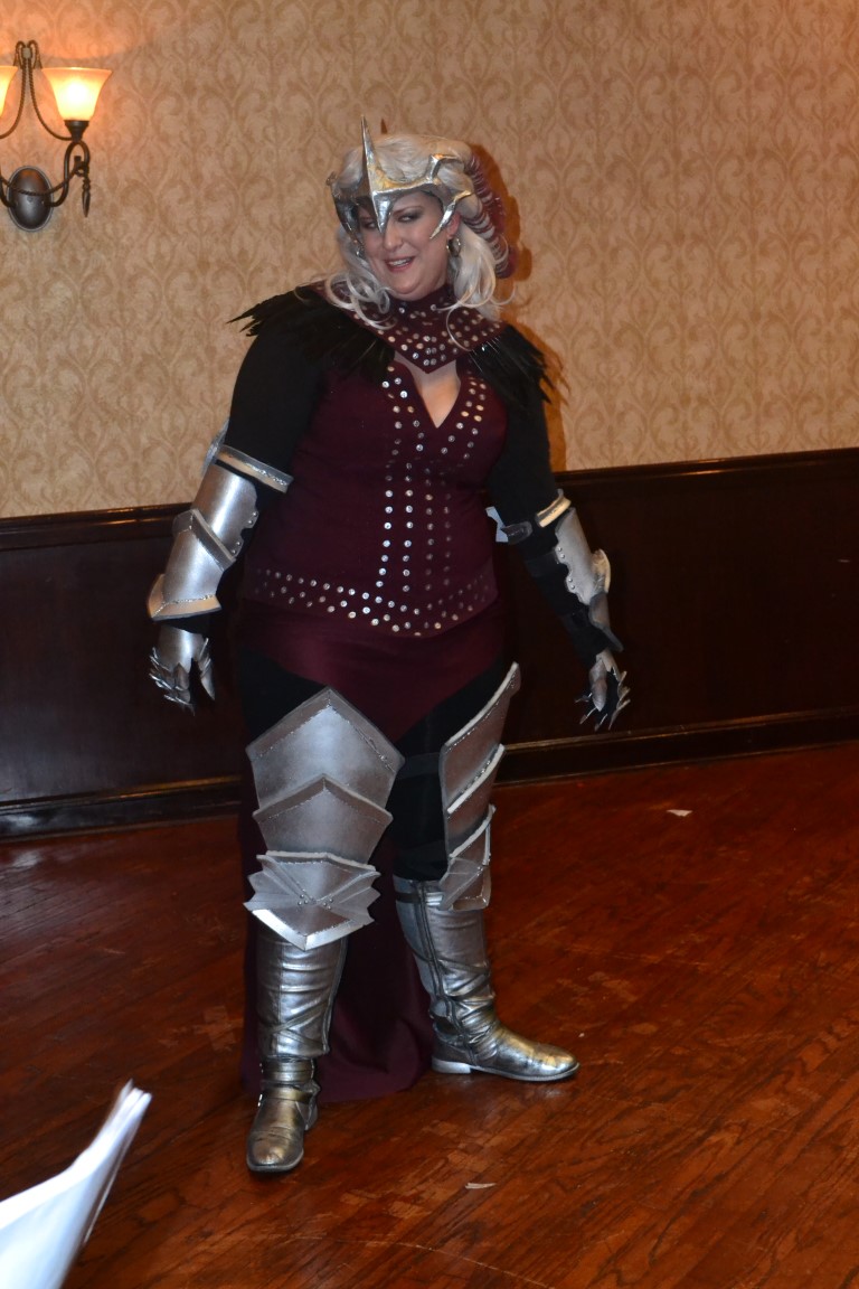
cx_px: 430
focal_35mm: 54
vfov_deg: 36.9
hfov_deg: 25.1
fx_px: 1933
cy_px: 644
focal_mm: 36
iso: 3200
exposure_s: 1/60
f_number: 7.1
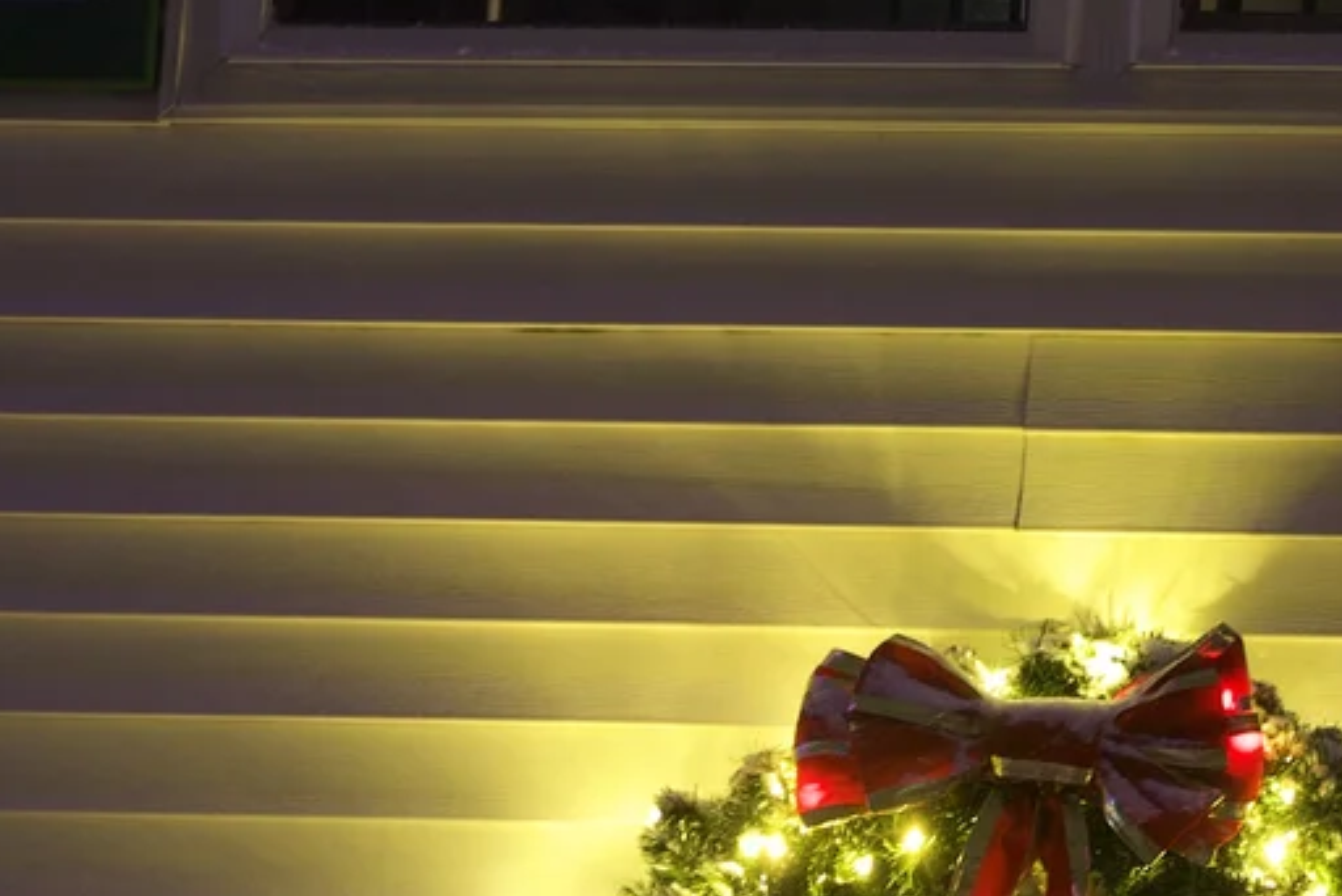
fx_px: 17008
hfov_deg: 4.5
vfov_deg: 3.0
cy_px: 1062
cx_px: 949
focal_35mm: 456
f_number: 2.8
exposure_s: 1/13
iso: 800
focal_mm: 146
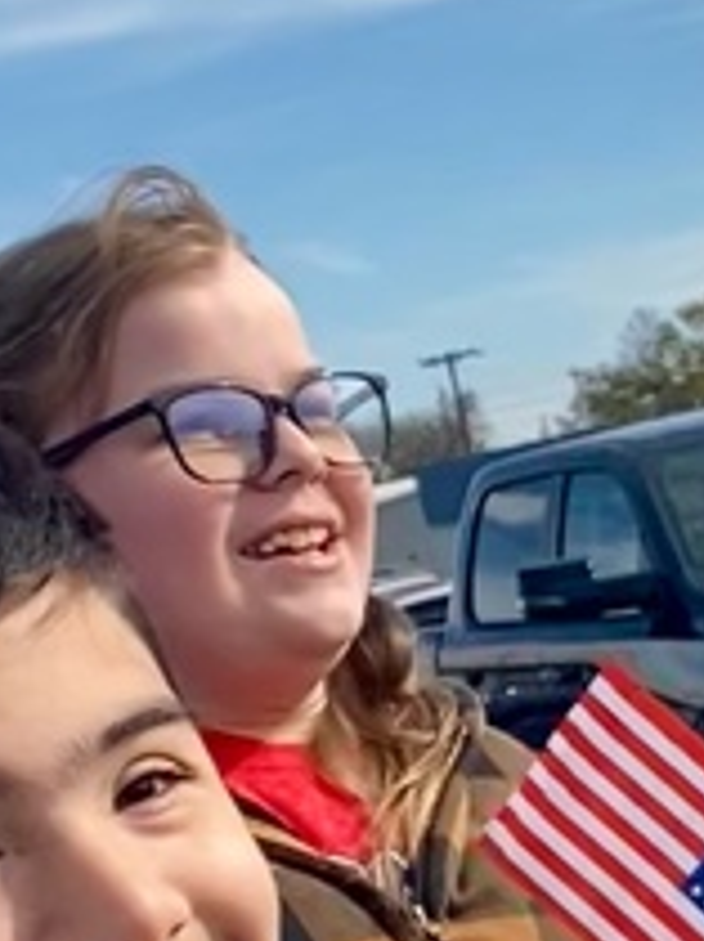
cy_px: 1152
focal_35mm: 127
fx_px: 3451
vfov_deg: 15.0
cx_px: 1305
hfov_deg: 10.8
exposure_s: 1/2890
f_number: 1.8
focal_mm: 4.25
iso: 32
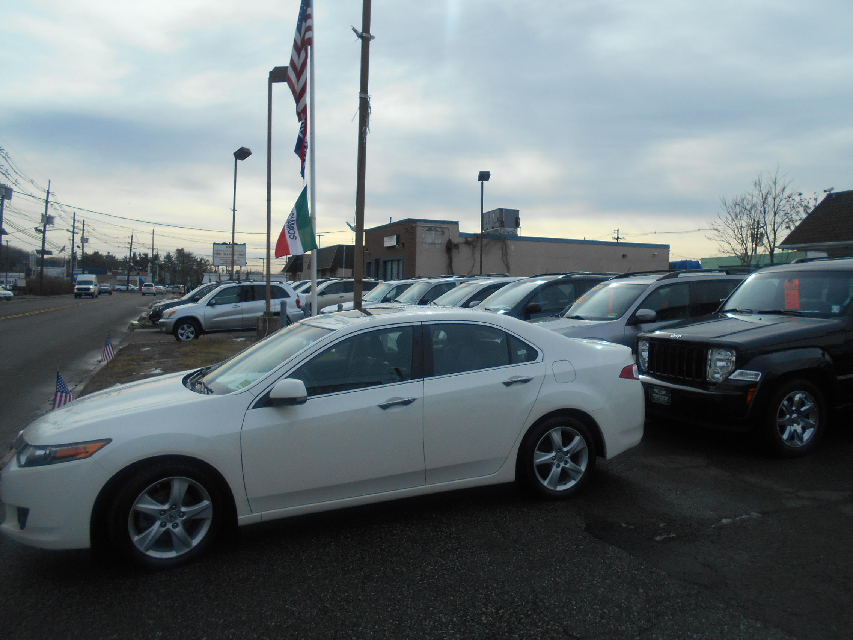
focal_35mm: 26
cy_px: 320
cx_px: 426
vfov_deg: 53.1
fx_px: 641
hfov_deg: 67.3
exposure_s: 1/1250
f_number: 3.2
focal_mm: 4.6
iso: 80
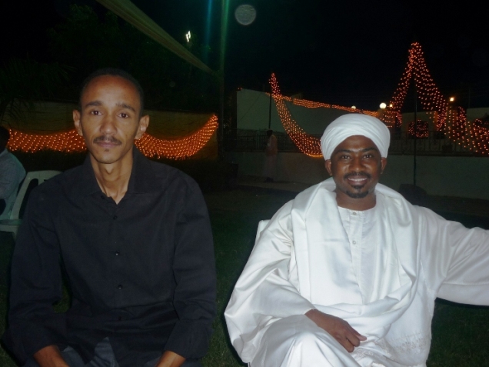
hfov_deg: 55.4
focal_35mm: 33
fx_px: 466
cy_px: 184
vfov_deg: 42.9
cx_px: 244
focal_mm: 5.5
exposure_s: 1/30
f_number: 2.8
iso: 100
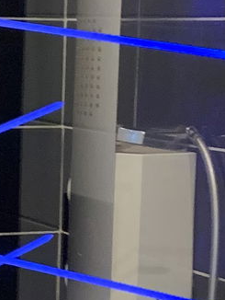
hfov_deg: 8.7
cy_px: 205
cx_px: -14
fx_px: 1471
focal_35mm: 170
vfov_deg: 11.6
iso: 320
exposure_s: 1/50
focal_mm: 4.25
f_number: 1.8
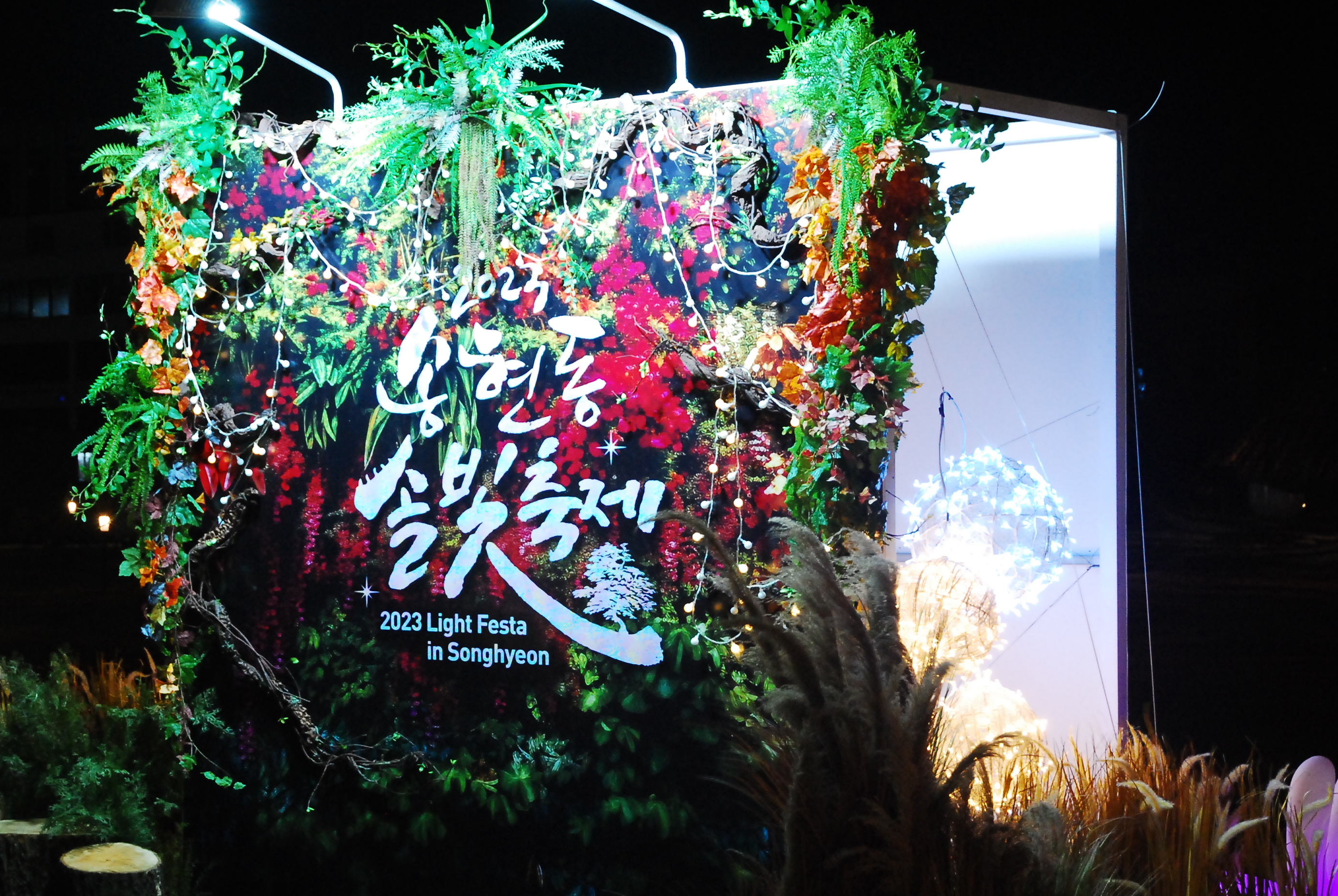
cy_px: 456
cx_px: 476
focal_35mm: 80
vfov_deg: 17.1
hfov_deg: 25.2
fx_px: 2977
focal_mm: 38
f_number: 4.8
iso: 1250
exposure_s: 1/30
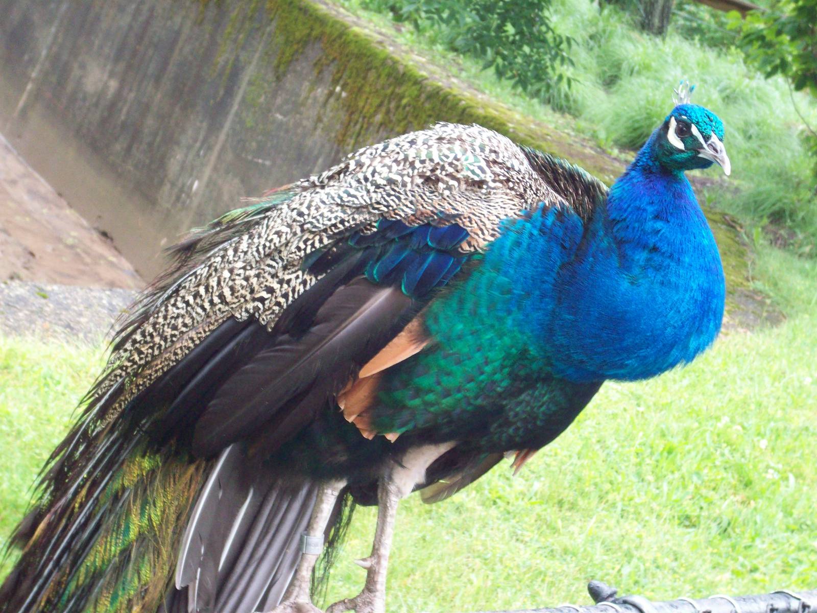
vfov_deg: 13.3
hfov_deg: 17.7
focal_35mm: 111
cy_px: 306
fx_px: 2620
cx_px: 408
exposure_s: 1/35.6
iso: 160
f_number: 5.2
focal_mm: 18.6
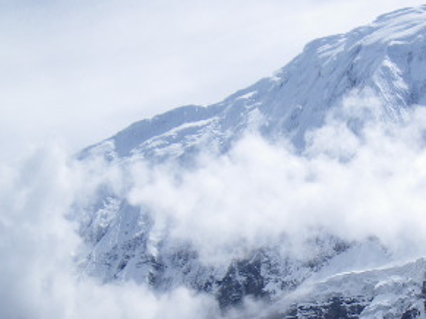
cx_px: 466
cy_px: 329
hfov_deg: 23.8
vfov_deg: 18.6
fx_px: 947
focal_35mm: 77
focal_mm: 5
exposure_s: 1/640
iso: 50
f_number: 4.2
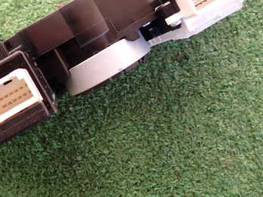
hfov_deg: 43.1
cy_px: 46
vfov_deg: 32.9
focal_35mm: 43
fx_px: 327
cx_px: 82
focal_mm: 4.5
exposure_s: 1/60
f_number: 2
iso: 125
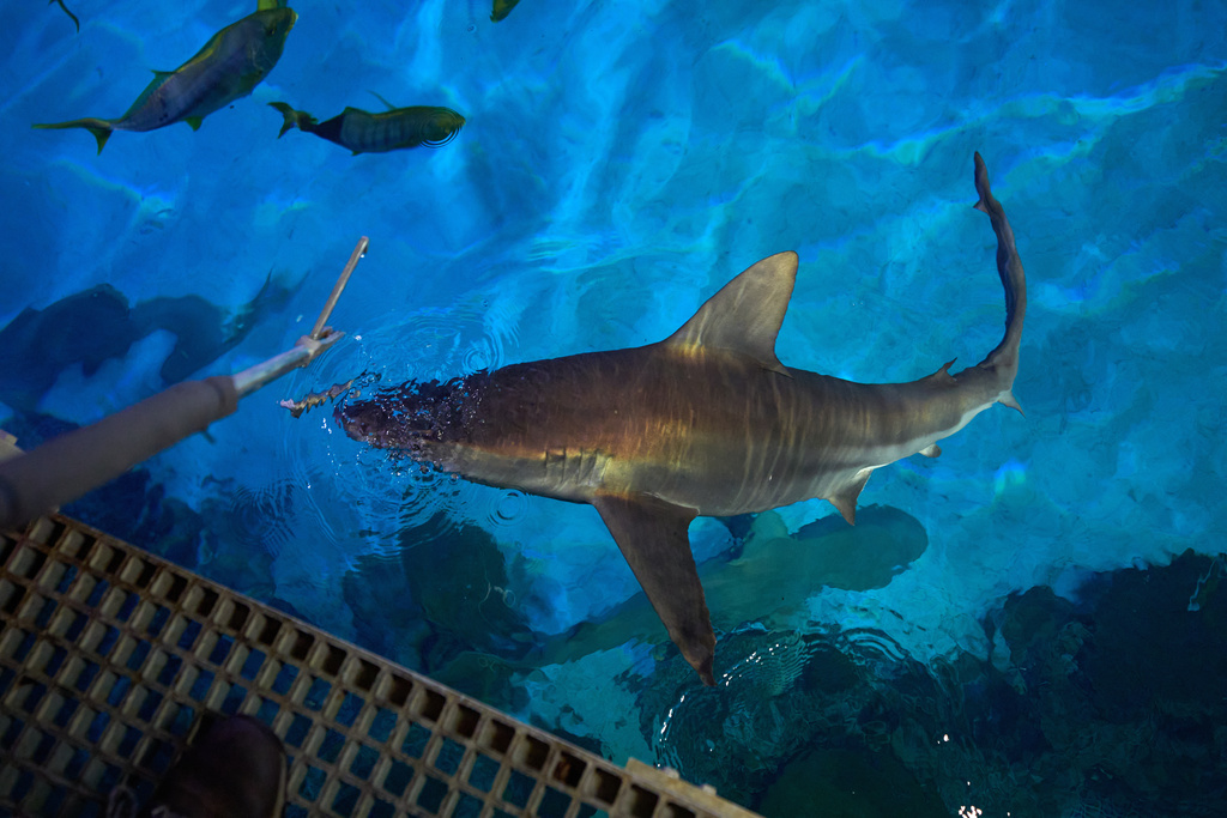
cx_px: 614
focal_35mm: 35
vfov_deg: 37.9
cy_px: 409
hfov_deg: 54.4
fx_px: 1193
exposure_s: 1/400
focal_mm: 35
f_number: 2.8
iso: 6400
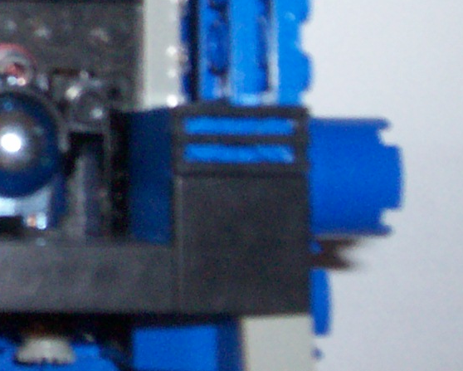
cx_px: -251
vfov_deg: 10.6
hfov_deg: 12.6
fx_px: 1988
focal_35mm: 145
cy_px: 12
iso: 140
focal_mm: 5.9
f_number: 4.5
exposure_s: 1/64
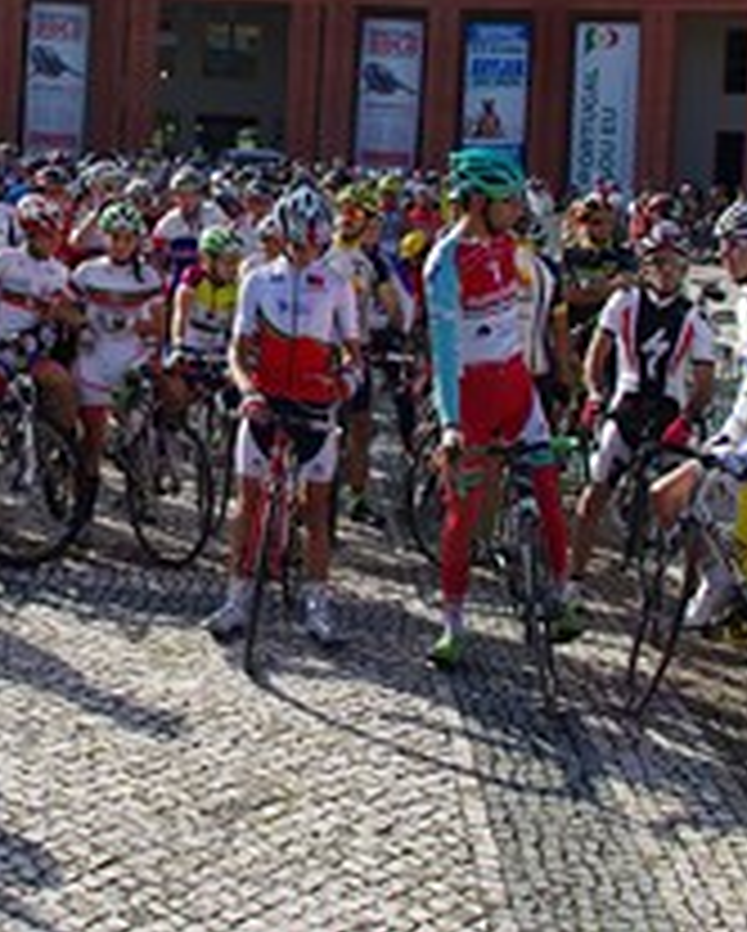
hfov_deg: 24.5
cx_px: 108
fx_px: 1683
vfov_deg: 30.2
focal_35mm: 61
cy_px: 191
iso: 100
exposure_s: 1/250
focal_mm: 18
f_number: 7.1
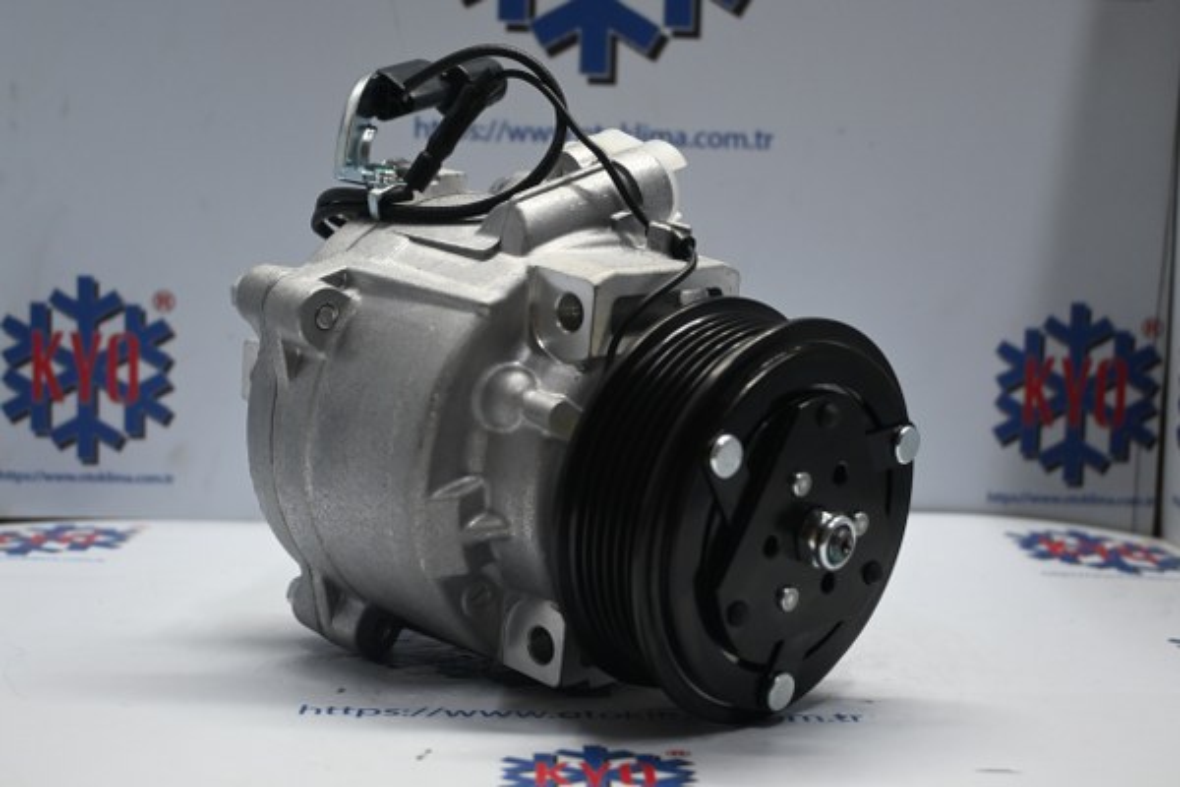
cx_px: 590
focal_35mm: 52
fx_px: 1721
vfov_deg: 25.8
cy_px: 394
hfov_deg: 37.9
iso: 720
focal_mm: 35
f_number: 5.3
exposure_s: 1/60
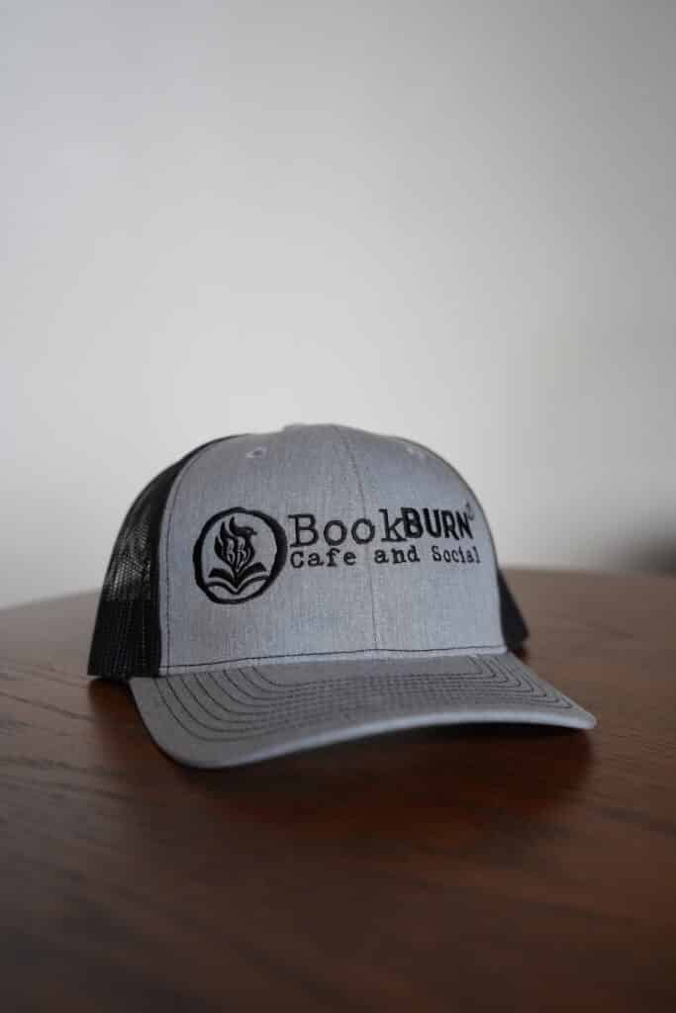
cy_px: 506
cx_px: 338
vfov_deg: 48.5
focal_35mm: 40
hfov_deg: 33.4
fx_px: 1126
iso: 1600
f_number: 3.5
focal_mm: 40
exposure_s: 1/160
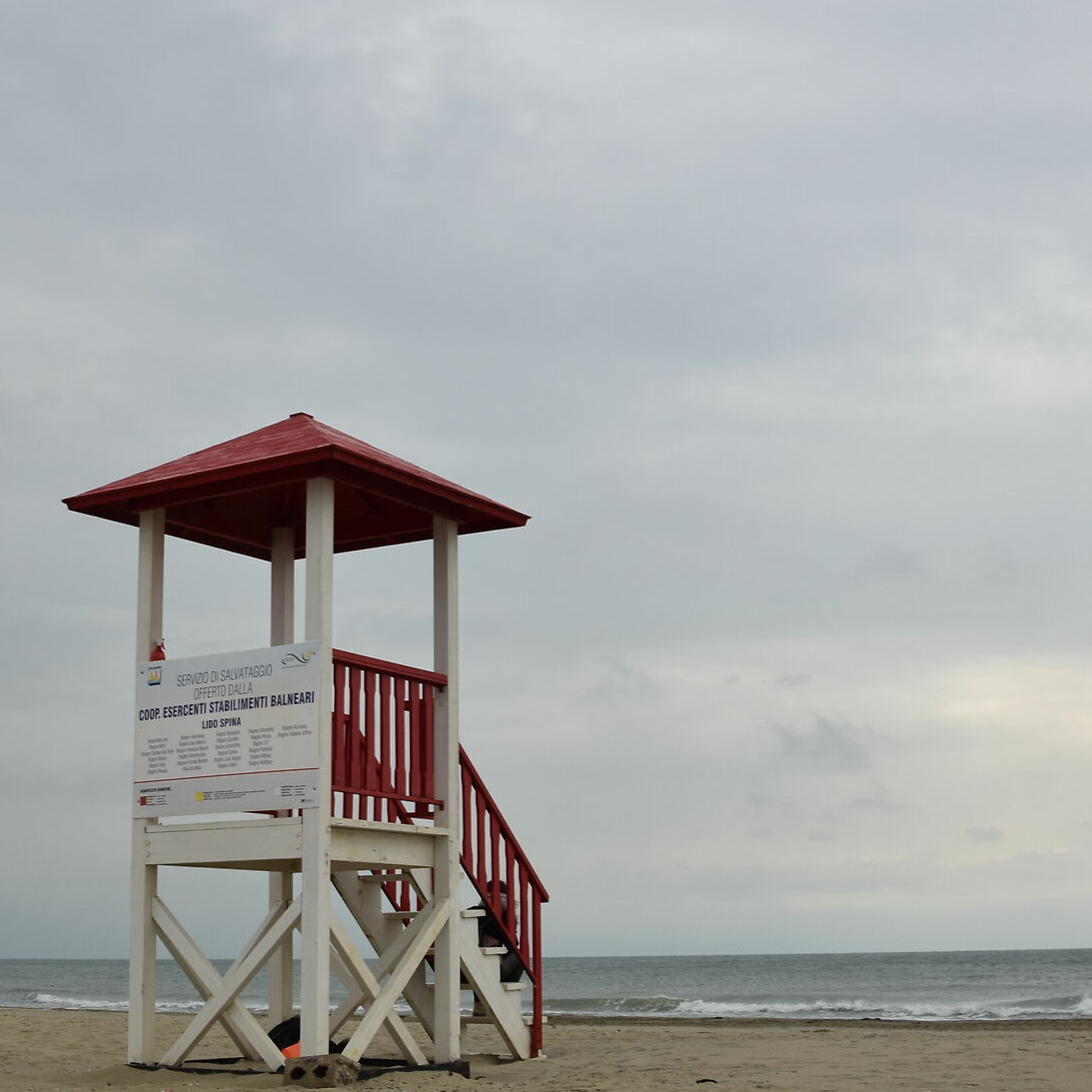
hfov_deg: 17.7
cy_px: 683
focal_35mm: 98
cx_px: 353
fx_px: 3495
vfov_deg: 17.7
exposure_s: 1/160
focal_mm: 35
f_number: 10
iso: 100
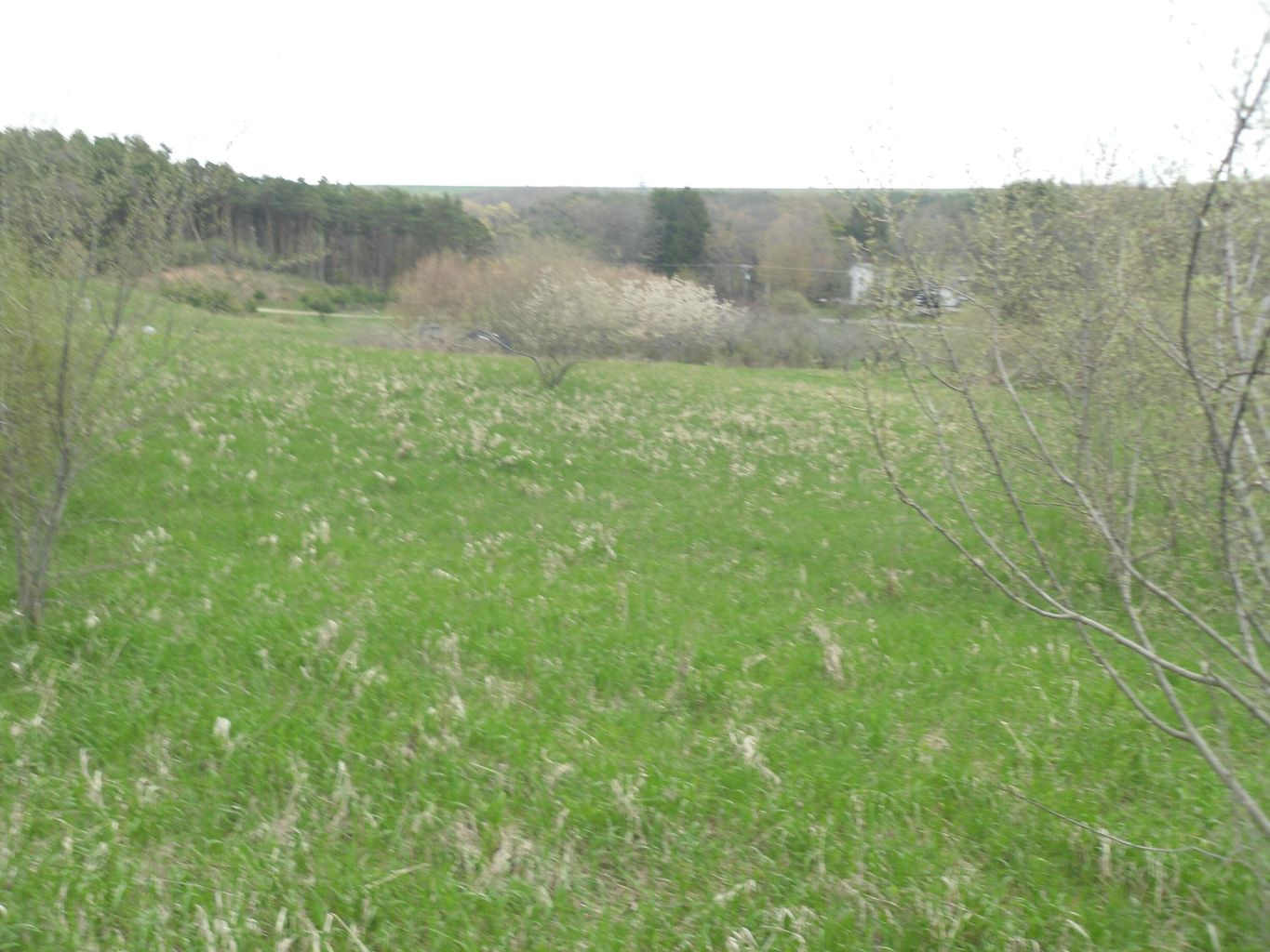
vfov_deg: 41.8
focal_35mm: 34
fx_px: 1248
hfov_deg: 54.0
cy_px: 476
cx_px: 635
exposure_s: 1/79
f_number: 8.1
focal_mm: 6
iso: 80
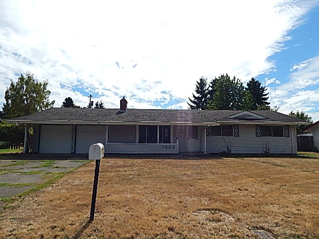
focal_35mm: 23
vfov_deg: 58.9
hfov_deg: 73.9
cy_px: 120
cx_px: 160
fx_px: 212
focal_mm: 4
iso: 125
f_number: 6
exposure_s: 1/640
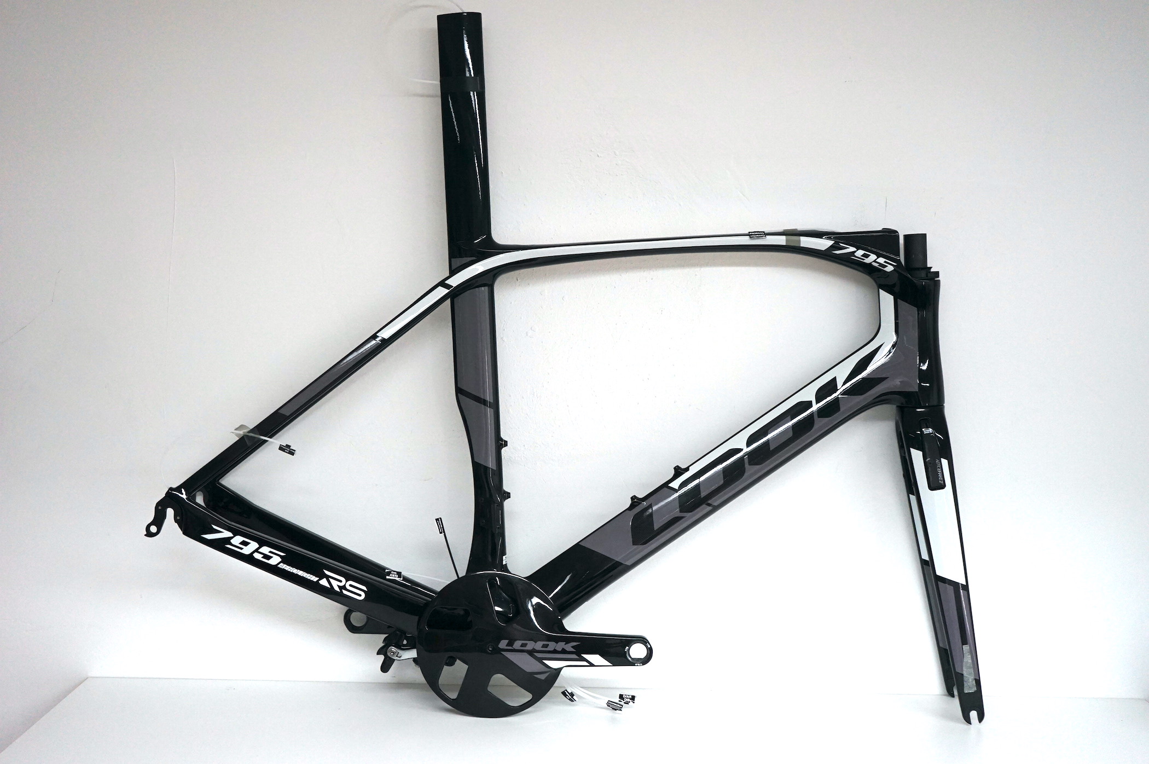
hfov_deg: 46.4
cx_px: 574
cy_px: 382
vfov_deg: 31.8
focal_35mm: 42
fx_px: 1339
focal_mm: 42
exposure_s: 1/160
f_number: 4.5
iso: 2000
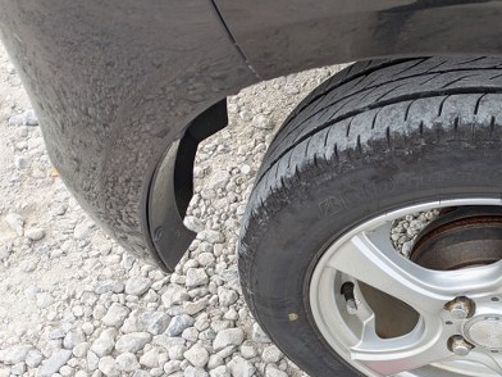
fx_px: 740
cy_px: 235
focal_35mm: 51
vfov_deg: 28.5
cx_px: 462
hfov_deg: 35.1
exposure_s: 1/299
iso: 62
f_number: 1.89
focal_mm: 5.43
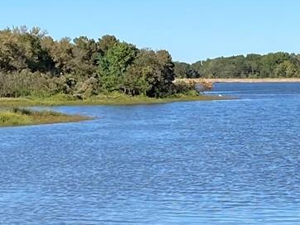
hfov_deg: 13.4
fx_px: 1275
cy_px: 142
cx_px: 199
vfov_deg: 10.1
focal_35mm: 147
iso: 32
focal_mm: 4.25
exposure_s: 1/2625
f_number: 1.8
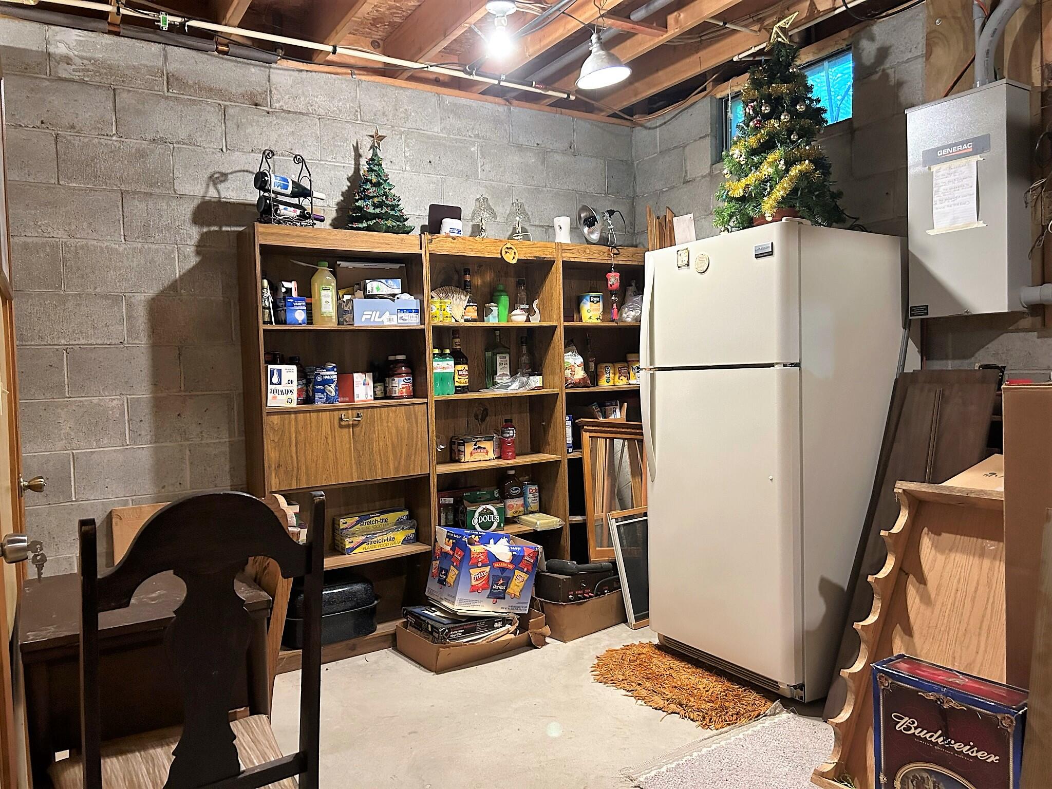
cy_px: 394
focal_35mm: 26
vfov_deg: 53.1
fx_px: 790
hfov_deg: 67.3
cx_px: 526
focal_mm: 5.7
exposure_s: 1/60
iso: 500
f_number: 1.5
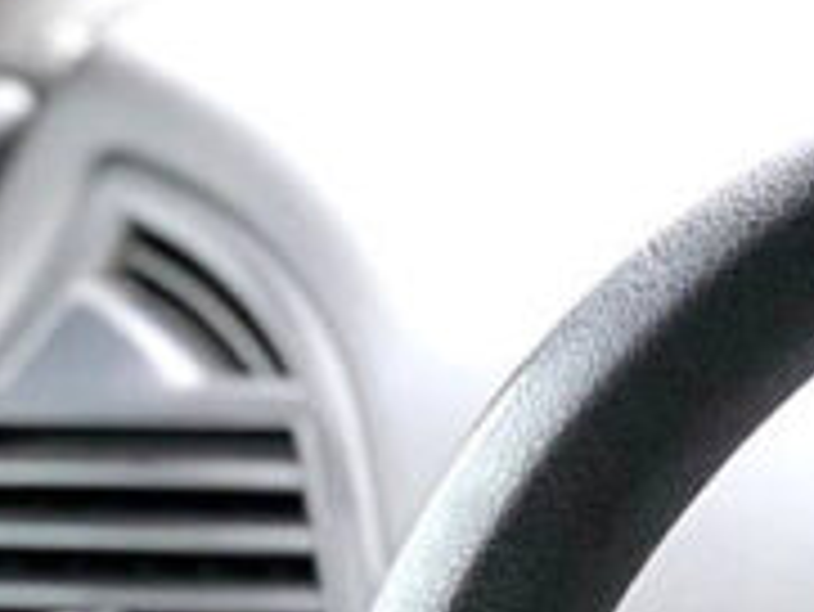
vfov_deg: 6.3
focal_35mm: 230
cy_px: 1246
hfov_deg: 8.3
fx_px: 5412
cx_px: 1493
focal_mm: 6
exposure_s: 1/11
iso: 160
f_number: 2.4
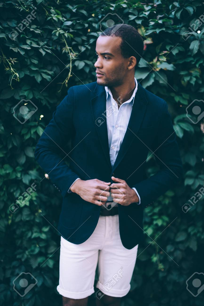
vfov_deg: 39.6
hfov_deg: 27.0
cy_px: 153
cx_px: 102
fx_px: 425
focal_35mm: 50
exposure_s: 1/500
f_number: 1.6
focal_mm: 50
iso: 160
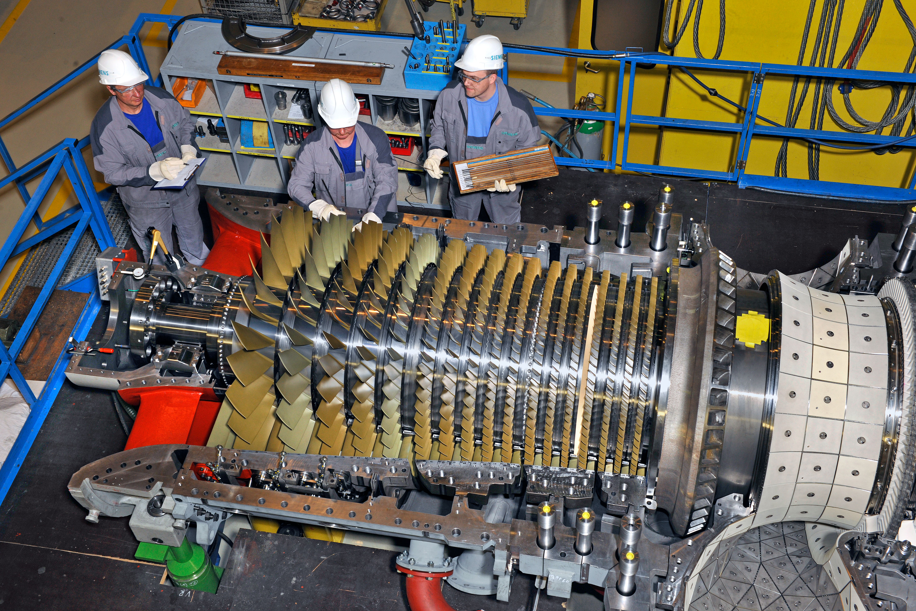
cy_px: 306
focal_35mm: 45
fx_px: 1145
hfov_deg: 43.6
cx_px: 458
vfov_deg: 29.9
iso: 400
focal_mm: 45
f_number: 10
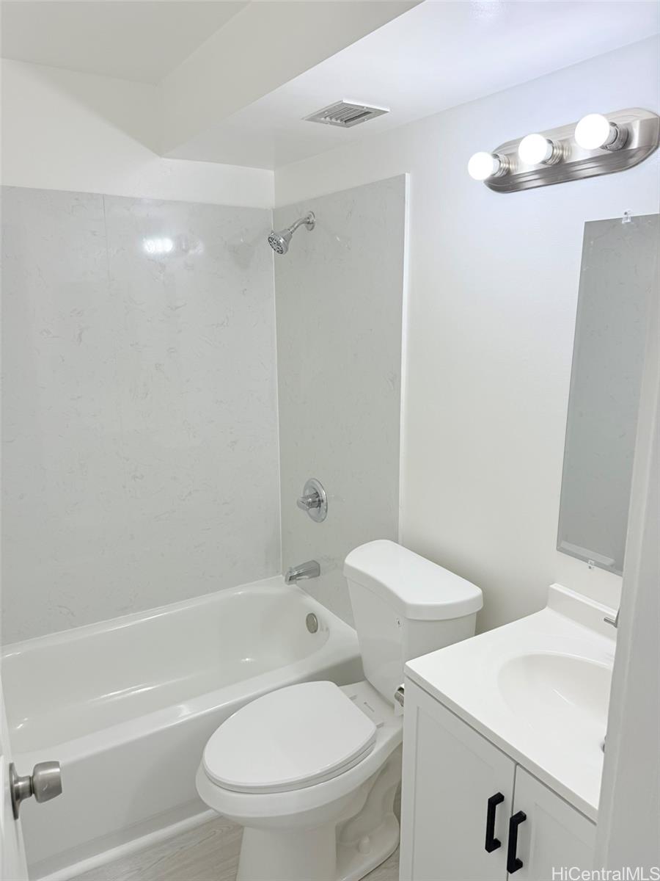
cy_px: 440
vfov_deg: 71.6
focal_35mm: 24
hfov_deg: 56.8
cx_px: 330
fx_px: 610
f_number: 1.78
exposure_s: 1/344
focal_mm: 6.76
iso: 100
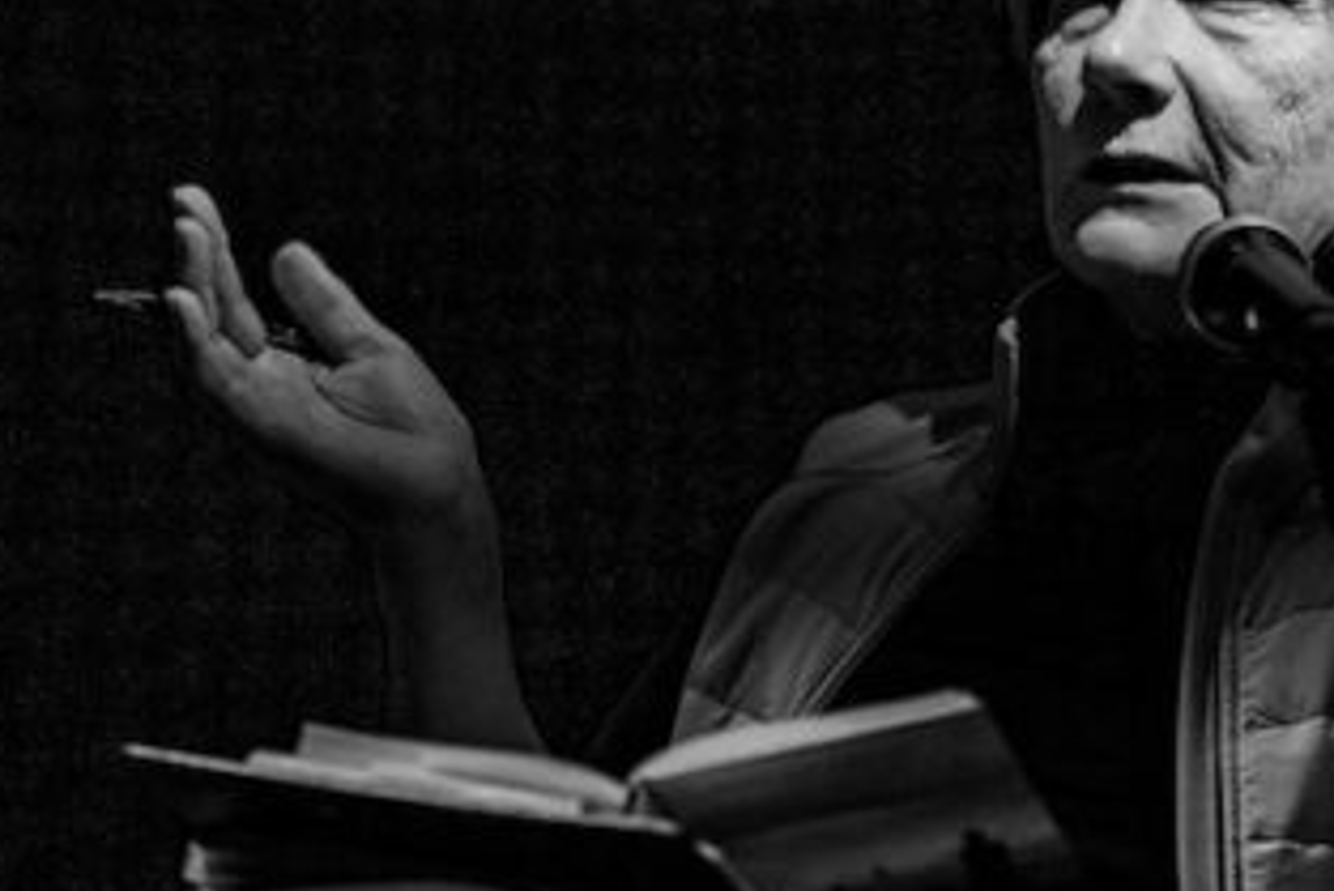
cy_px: 328
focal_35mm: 490
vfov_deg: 2.8
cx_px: 652
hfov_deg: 4.2
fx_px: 18165
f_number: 2.5
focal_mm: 200
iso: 6400
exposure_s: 1/800
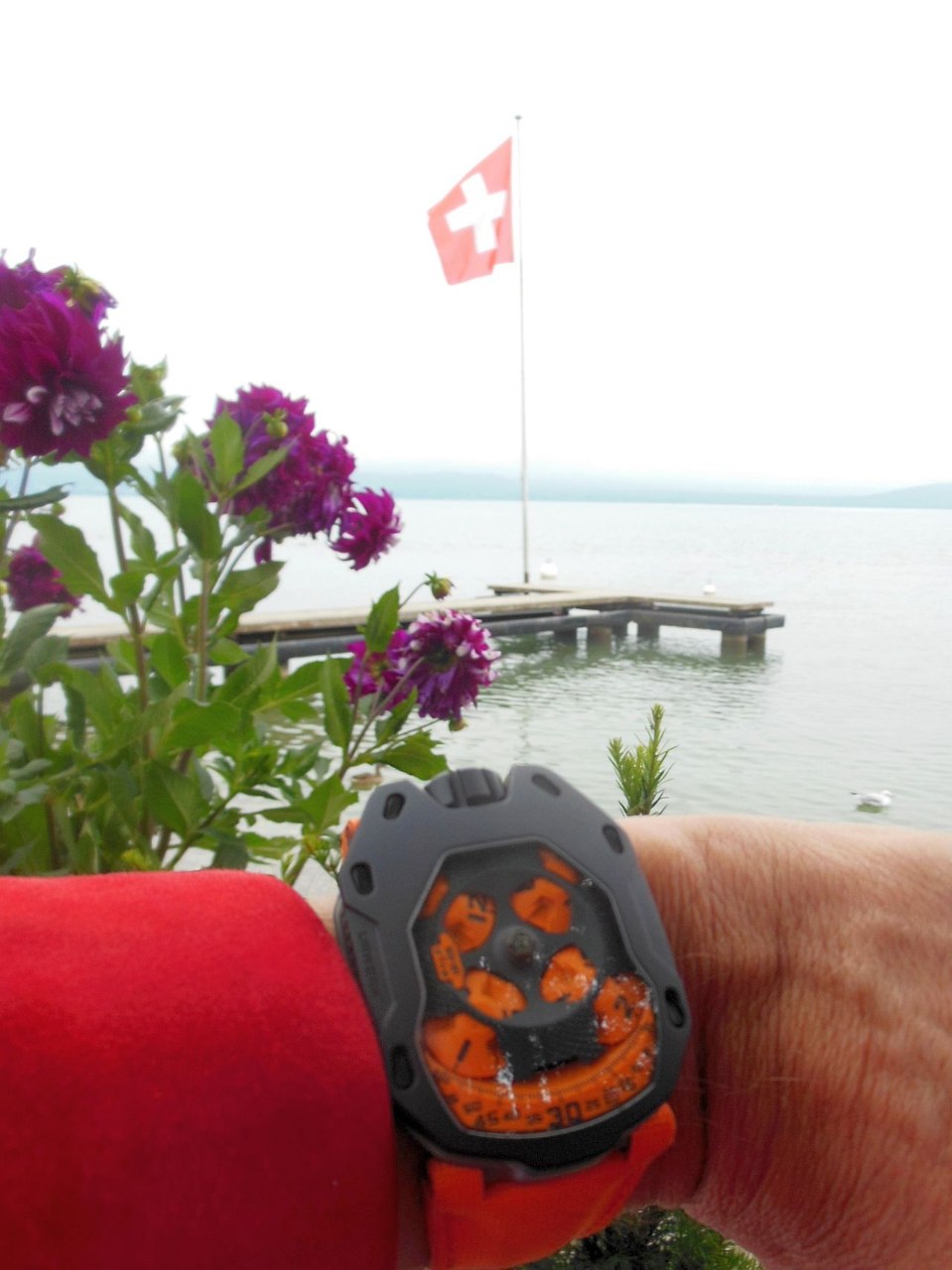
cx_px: 476
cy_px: 635
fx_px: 917
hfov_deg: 54.8
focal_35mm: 25
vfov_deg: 69.4
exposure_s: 1/320
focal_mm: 4.5
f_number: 3.2
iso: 125
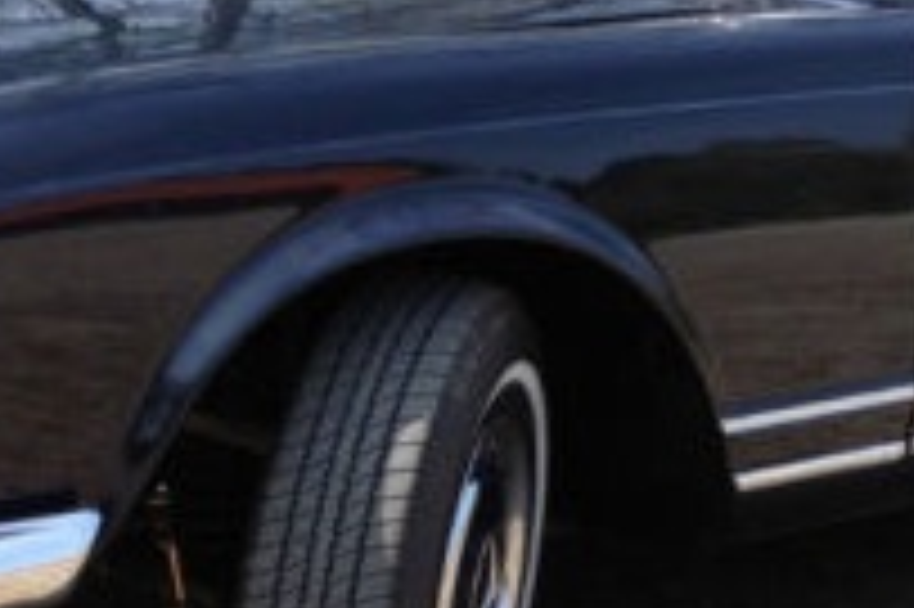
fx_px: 2892
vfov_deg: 12.0
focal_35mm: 114
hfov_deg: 18.0
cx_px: 504
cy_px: 196
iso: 50
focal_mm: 4.28
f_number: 2.4
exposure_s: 1/60
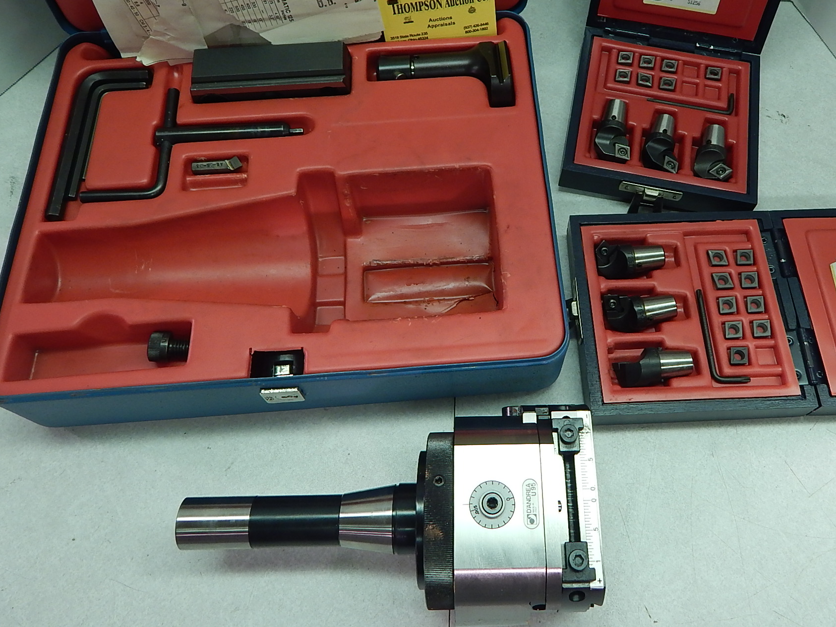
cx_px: 488
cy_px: 237
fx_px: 749
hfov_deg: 58.0
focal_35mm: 31
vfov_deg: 45.1
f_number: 3
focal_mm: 4
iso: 125
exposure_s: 1/30
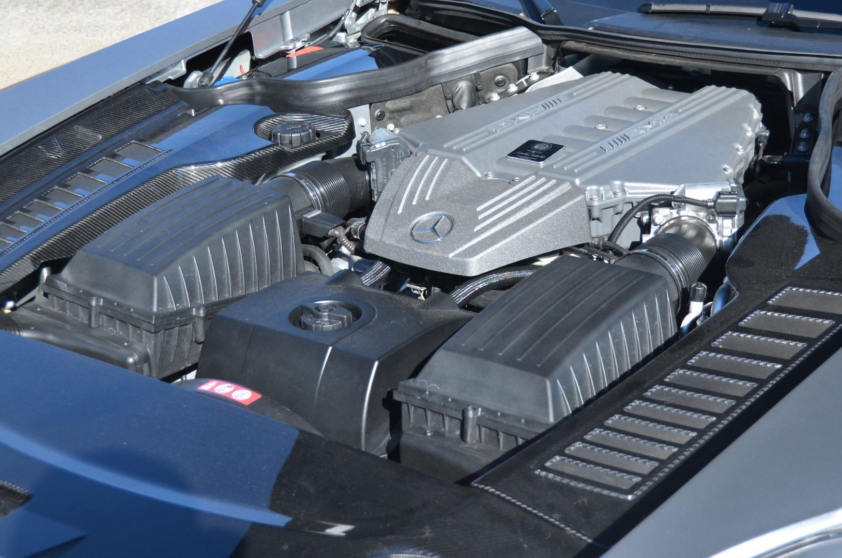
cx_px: 492
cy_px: 181
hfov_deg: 29.2
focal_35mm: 69
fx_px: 1611
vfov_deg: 19.6
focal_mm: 32
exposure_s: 1/1250
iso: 400
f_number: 4.5
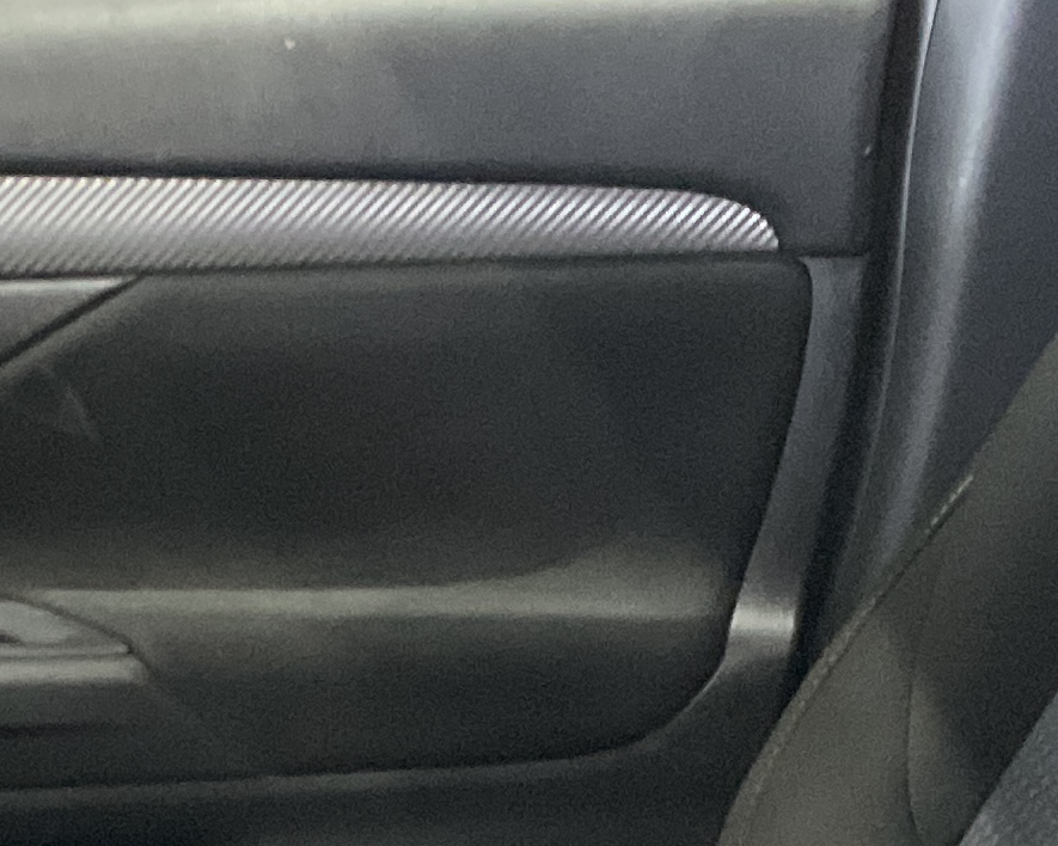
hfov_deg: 14.8
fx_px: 4039
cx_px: 130
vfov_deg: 11.5
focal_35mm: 129
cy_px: 1236
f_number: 1.8
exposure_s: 1/30
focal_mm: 3
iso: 400
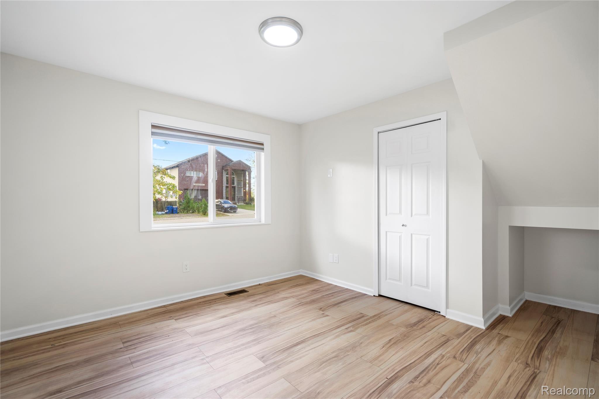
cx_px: 300
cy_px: 200
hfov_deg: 96.7
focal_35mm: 16
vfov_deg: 73.7
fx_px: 266
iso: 100
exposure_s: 1/13
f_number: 4
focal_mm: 16
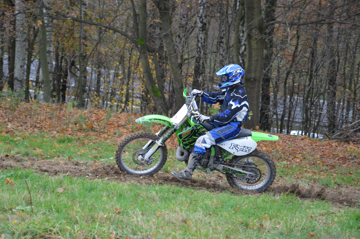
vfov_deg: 11.0
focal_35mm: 124
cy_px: 117
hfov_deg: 16.6
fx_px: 1237
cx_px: 176
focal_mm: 80
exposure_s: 1/500
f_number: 5.3
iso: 800
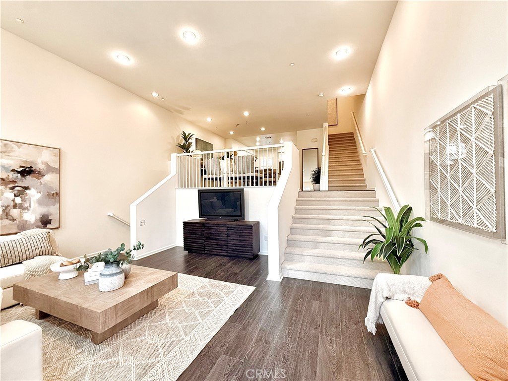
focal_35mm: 14
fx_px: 205
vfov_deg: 85.7
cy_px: 190
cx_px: 254
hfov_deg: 102.1
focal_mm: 2.22
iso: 200
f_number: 2.2
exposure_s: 1/120
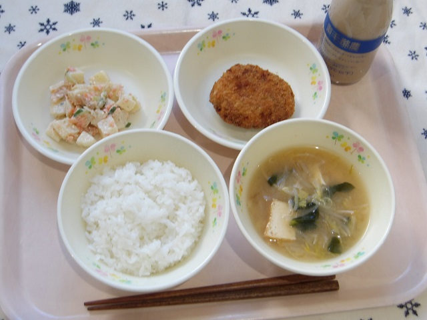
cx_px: 214
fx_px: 654
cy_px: 160
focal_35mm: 53
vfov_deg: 27.5
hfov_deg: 36.2
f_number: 4.2
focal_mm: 9.4
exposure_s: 1/30
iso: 123
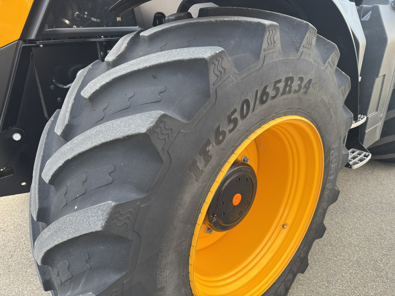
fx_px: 274
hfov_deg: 71.6
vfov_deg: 56.8
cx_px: 198
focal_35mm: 24
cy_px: 148
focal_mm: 6.76
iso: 200
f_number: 1.78
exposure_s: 1/107
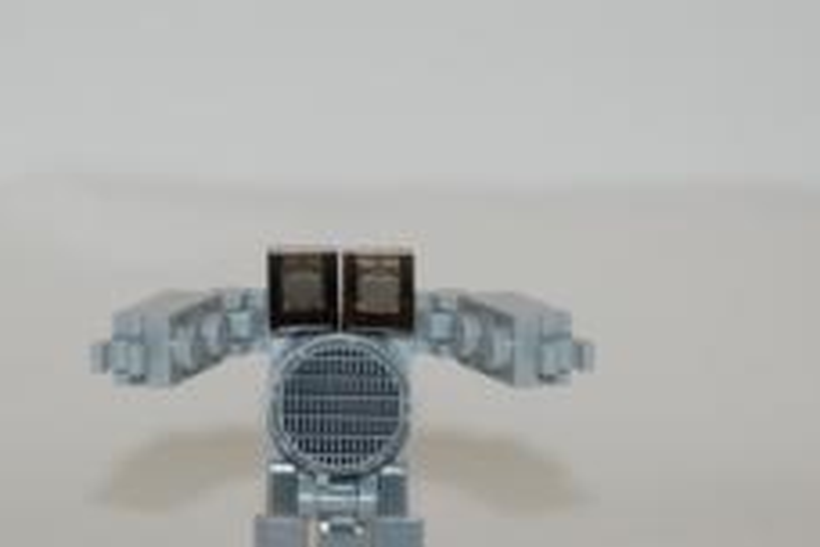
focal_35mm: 280
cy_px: 421
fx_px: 6377
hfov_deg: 7.4
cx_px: 342
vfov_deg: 4.9
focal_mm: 95
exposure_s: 1/60
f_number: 5.6
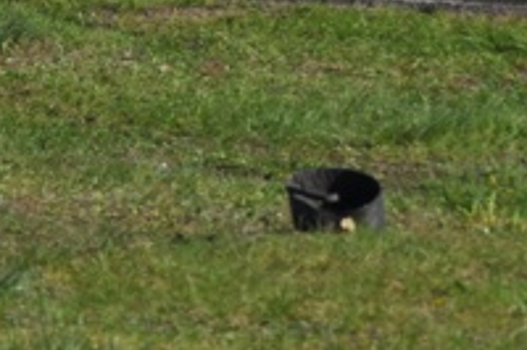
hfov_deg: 3.3
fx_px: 9068
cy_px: -442
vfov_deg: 2.2
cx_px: -286
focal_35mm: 620
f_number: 9
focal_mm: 86
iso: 200
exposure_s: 1/640
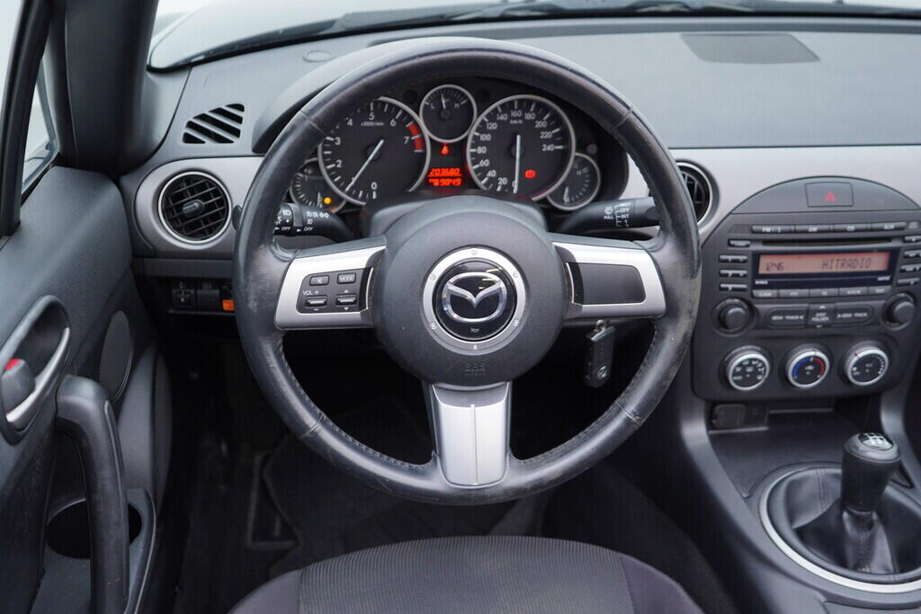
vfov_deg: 36.9
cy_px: 307
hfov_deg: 53.1
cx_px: 460
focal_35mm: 36
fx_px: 921
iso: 125
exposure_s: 1/40
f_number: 2.8
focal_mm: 24
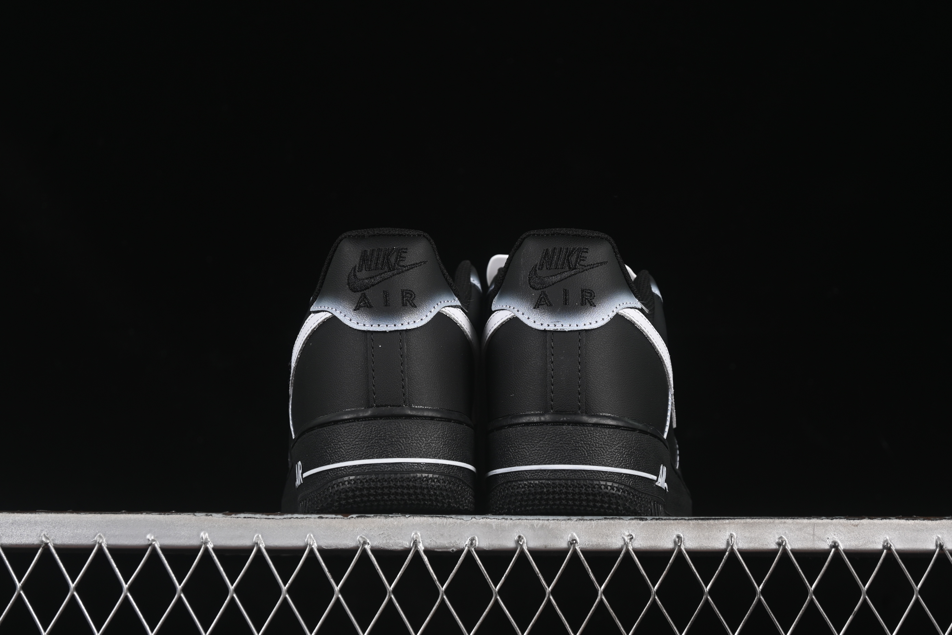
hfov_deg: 27.0
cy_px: 318
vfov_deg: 18.2
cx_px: 476
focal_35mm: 75
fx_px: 1983
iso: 160
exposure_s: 1/60
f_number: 6.3
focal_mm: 50
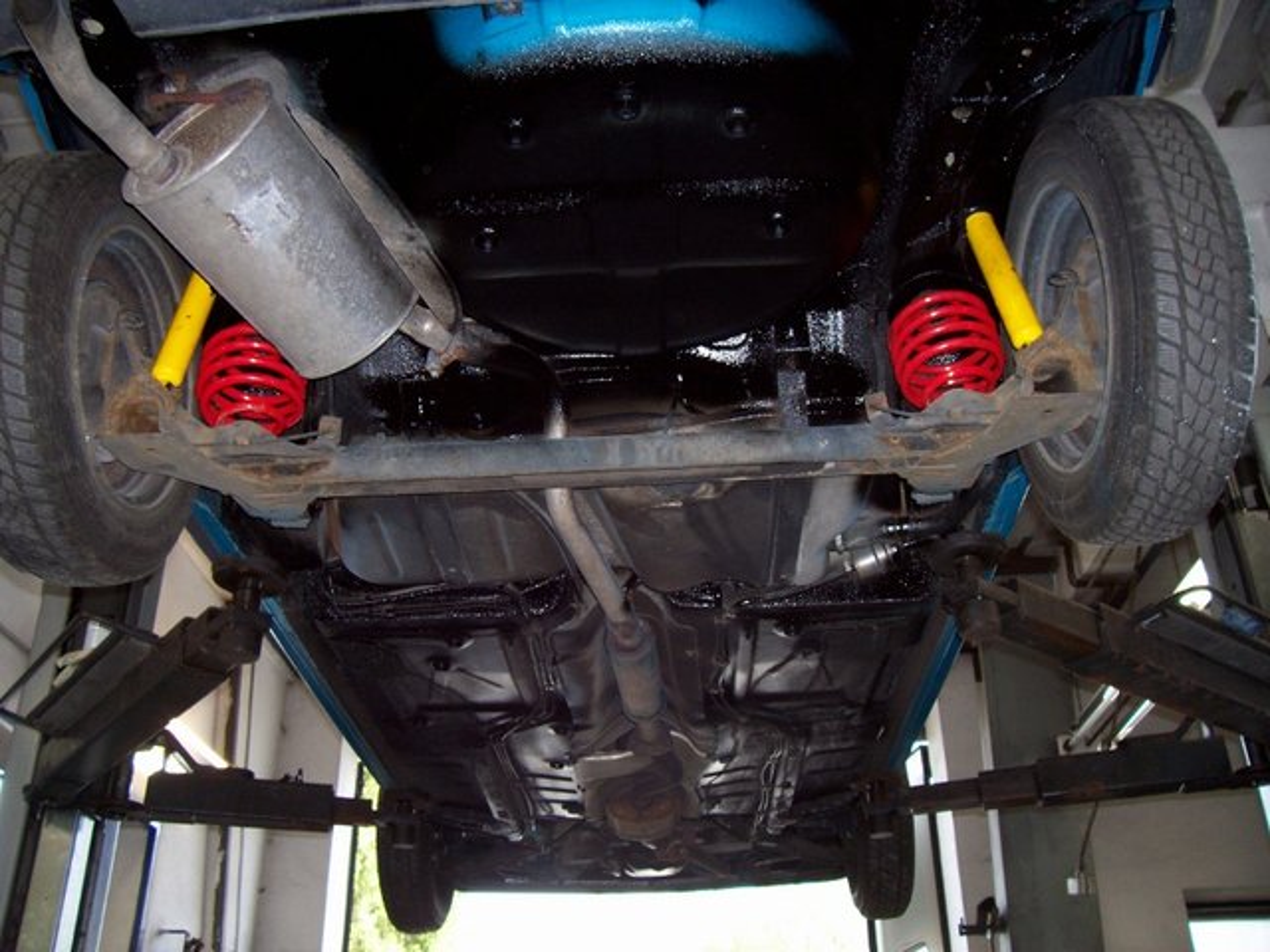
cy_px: 476
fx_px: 1247
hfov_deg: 54.0
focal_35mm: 34
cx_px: 635
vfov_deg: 41.8
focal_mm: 5.6
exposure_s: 1/64
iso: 80
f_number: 2.7
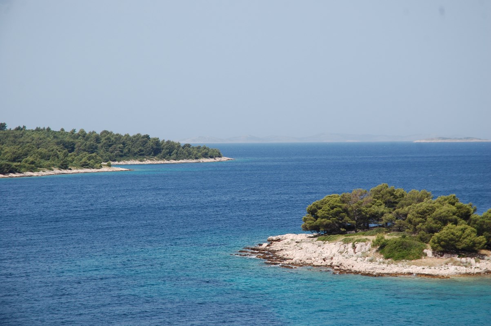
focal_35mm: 105
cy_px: 163
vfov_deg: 13.0
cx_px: 246
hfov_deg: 19.5
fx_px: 1431
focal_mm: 70
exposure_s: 1/640
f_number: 6.3
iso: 200
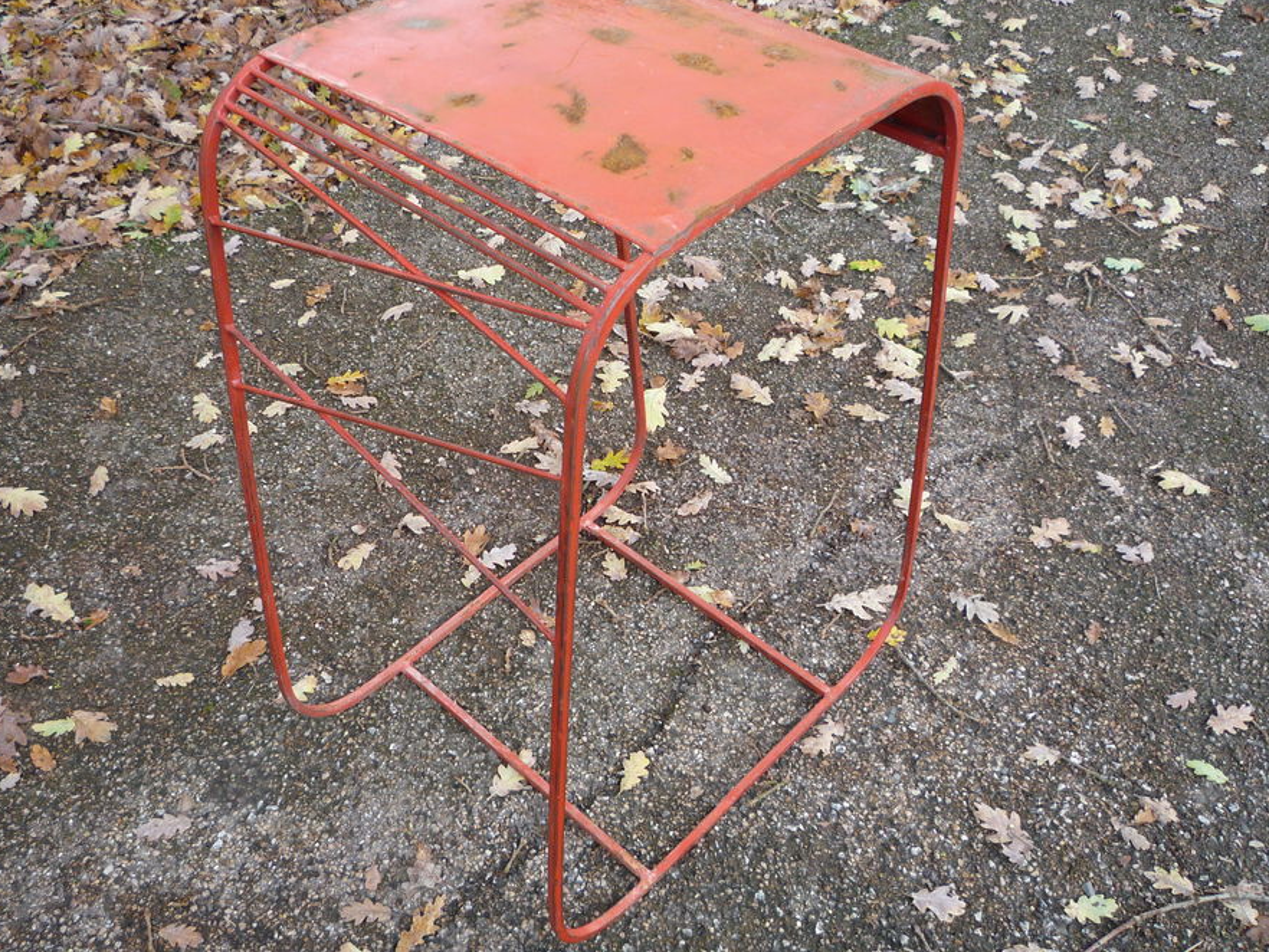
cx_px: 607
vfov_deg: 41.7
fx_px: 1247
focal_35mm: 34
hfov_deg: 53.9
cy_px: 421
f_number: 3.3
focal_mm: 5.2
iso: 100
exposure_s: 1/30
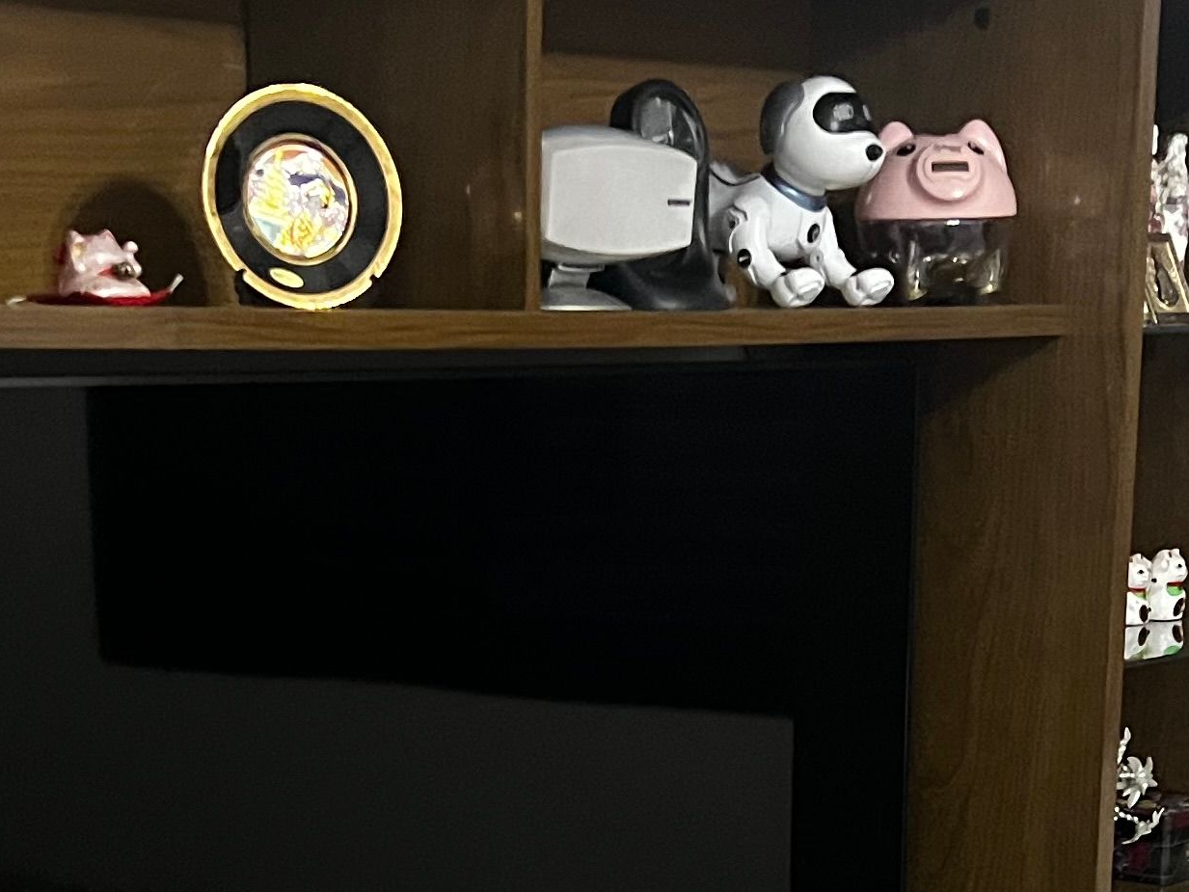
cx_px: 566
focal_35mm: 85
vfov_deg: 16.7
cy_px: 1058
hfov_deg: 23.0
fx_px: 2920
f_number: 1.5
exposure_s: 1/30
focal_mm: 5.7
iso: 500
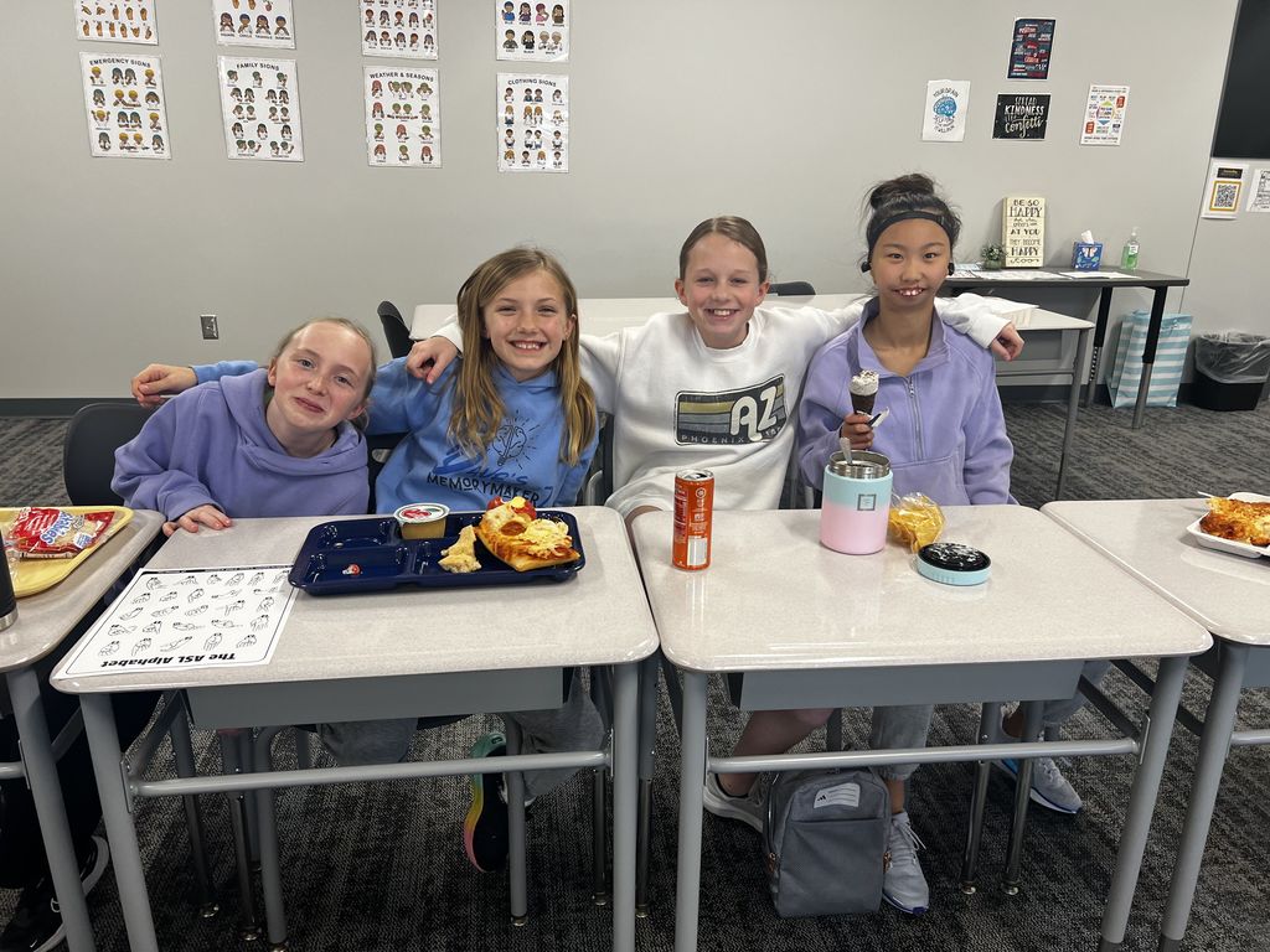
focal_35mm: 26
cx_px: 635
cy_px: 476
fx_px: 954
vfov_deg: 53.1
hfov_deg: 67.3
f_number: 1.5
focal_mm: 5.7
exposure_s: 1/100
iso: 125
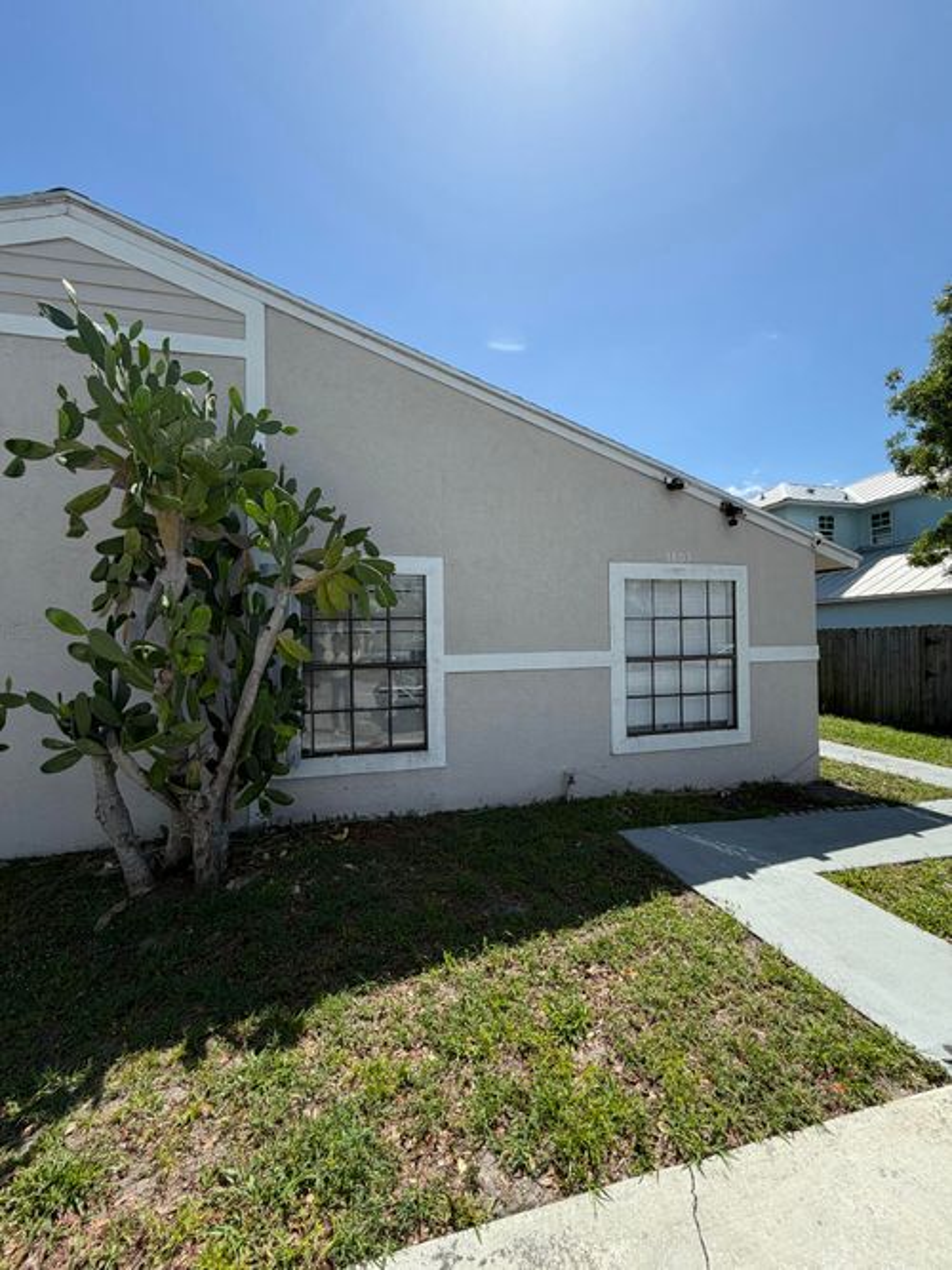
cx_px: 476
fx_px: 514
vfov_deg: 102.1
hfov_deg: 85.7
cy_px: 635
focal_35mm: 14
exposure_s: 1/770
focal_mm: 2.22
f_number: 2.2
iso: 20
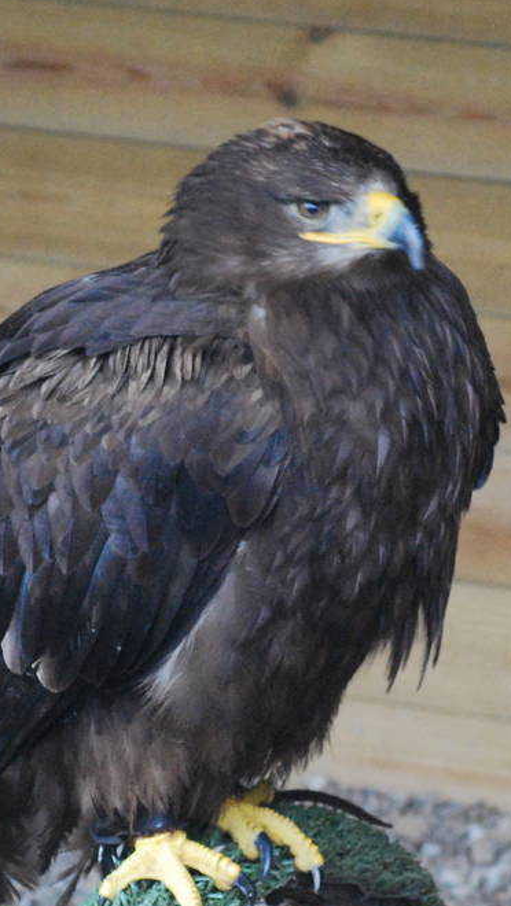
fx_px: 8250
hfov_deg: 3.5
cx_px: 231
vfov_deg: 6.3
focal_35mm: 343
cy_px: 574
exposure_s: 1/80
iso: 1600
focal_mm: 90
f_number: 4.5
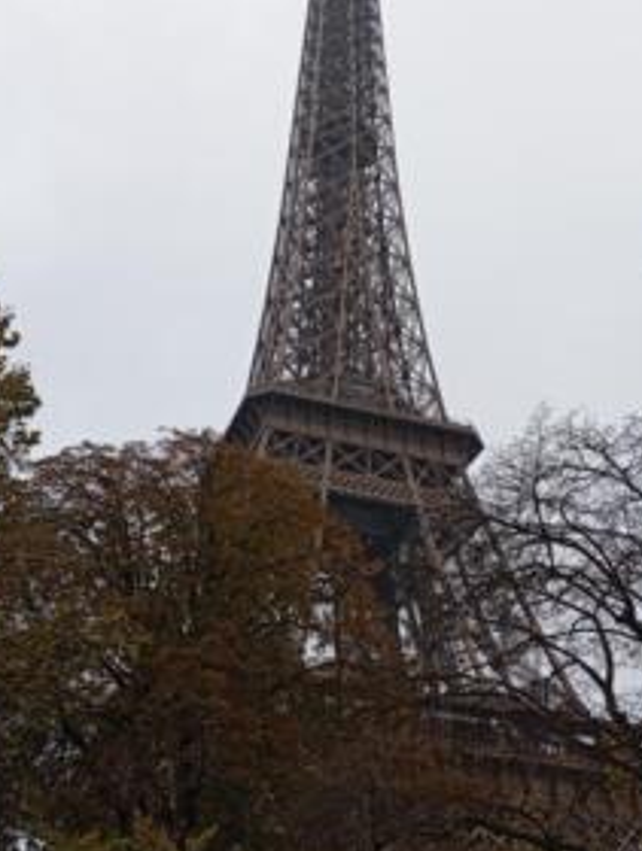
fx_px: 1233
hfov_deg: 29.2
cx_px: 336
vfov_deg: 38.1
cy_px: 407
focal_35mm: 50
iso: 102
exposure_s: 1/175
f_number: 1.8
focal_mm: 4.27
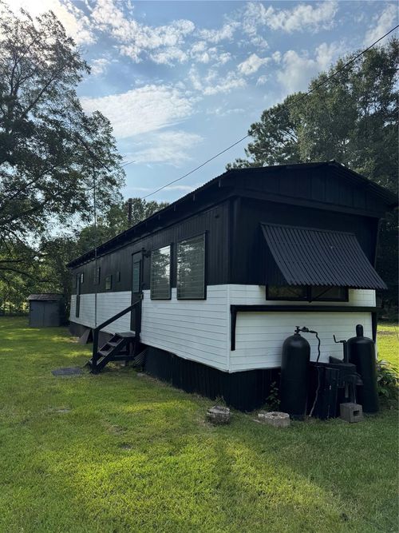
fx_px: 369
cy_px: 266
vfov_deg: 71.6
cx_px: 200
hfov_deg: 56.8
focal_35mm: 24
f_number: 1.78
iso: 80
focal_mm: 6.76
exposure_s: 1/5348
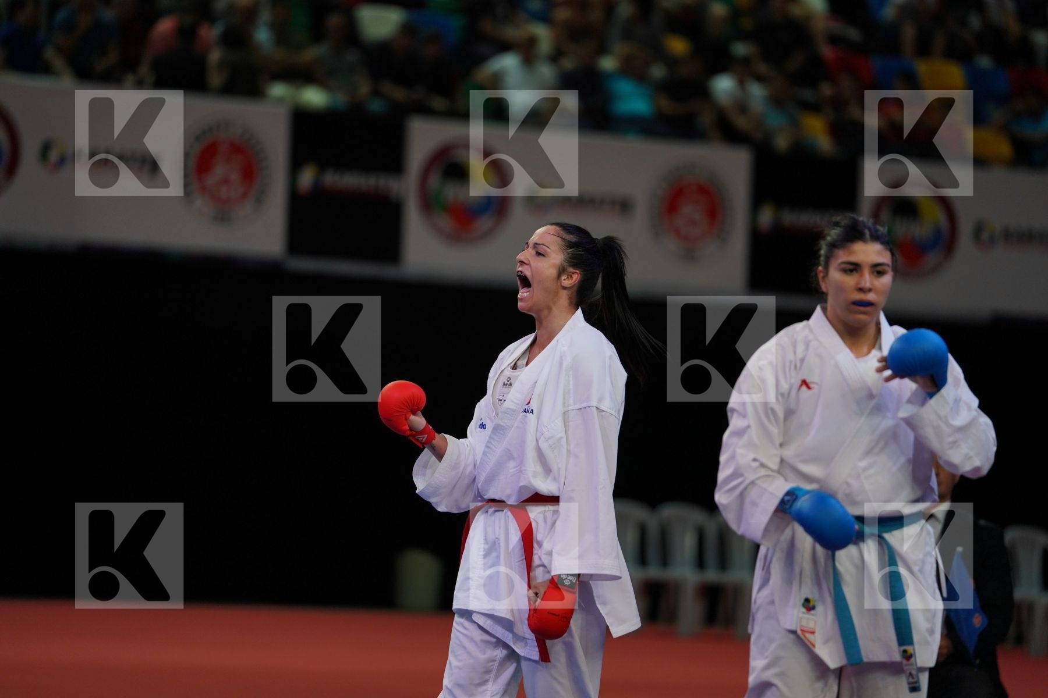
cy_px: 349
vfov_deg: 6.9
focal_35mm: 200
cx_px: 524
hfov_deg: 10.3
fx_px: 5822
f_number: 2.8
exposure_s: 1/1000
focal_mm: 200
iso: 500
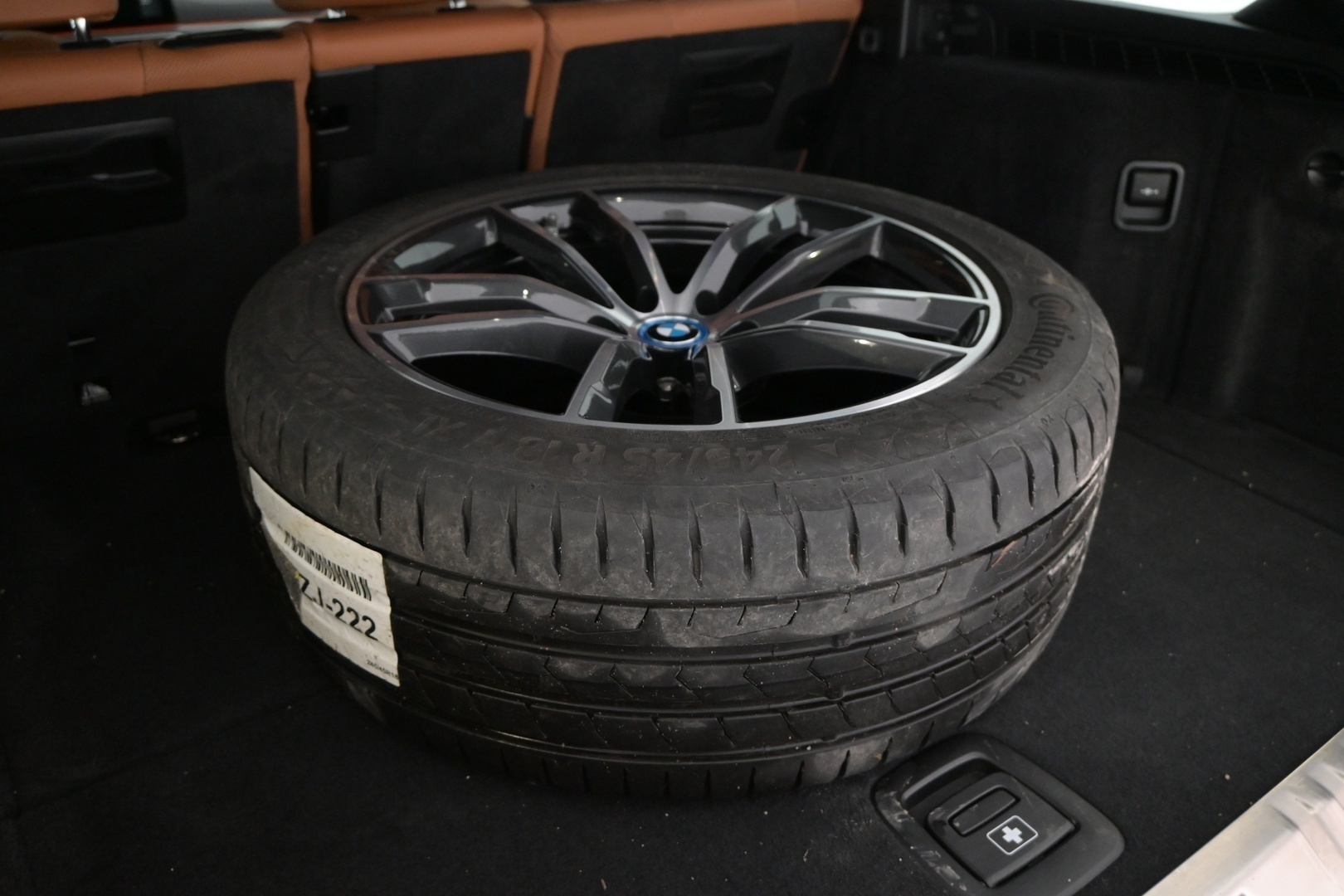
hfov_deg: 61.9
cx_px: 672
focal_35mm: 30
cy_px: 448
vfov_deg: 43.6
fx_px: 1120
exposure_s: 1/80
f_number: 4.5
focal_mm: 20
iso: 2500
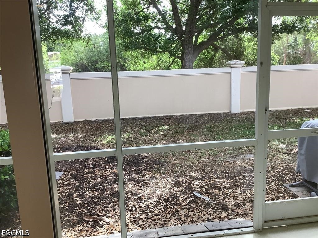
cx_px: 159
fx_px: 285
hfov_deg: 58.4
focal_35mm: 31
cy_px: 119
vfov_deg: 45.4
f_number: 2.4
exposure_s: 1/120
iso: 64
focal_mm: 3.3
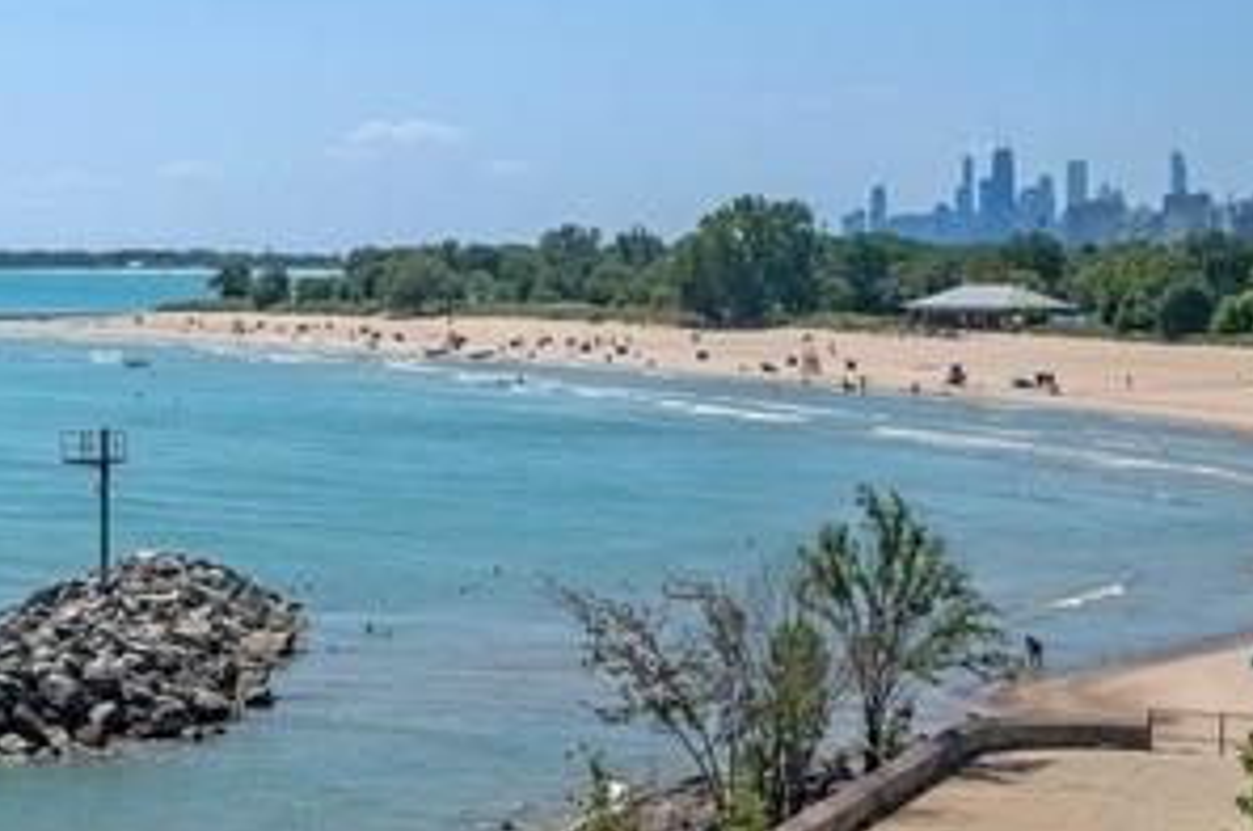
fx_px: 3162
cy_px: 274
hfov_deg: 21.8
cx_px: 97
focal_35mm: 91
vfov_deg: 14.9
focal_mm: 30
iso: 100
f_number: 10
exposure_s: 1/320
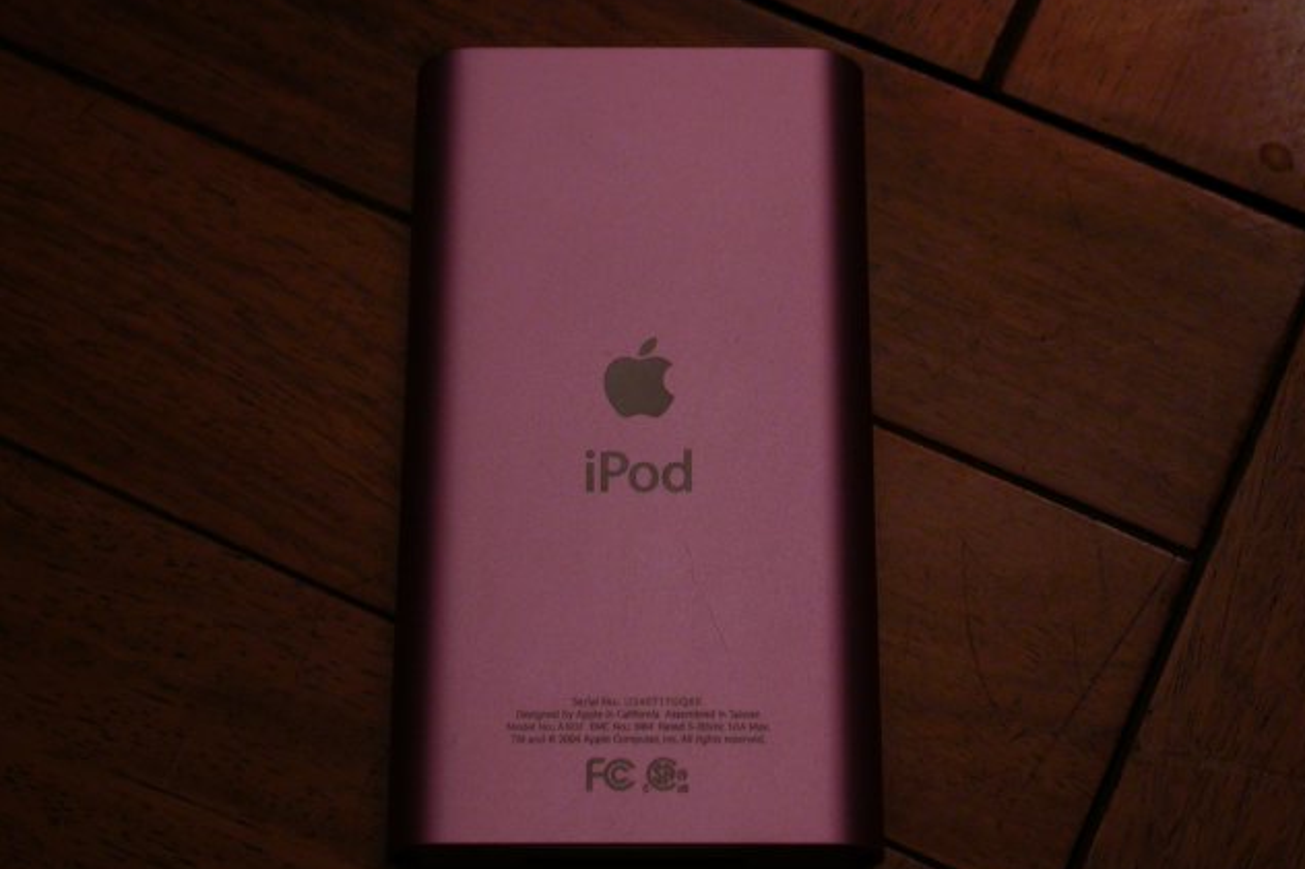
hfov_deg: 26.0
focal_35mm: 78
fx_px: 2827
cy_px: 462
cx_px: 659
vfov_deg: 17.5
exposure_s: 1/22.3
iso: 100
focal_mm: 15.3
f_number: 3.4
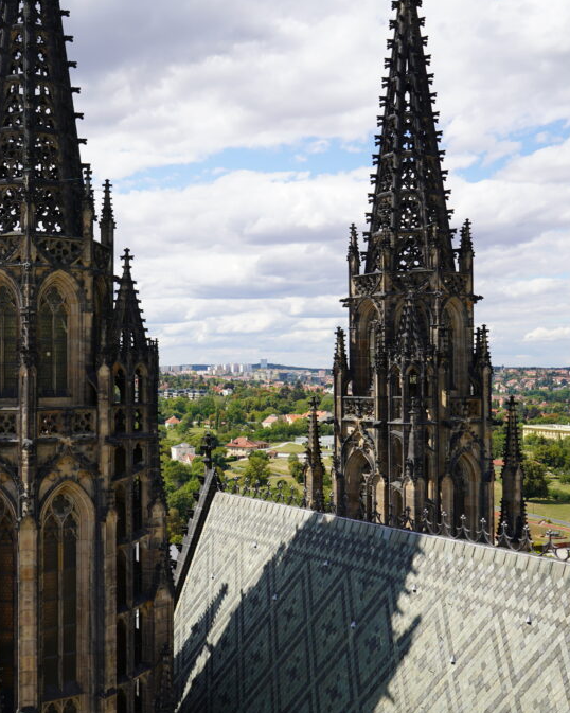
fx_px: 844
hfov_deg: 36.9
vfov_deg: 45.8
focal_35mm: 40
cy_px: 360
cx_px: 190
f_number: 10
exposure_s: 1/160
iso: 100
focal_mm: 28
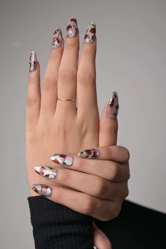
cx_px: 83
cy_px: 124
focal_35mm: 70
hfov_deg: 19.5
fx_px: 484
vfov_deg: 28.8
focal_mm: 70
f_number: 9
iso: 160
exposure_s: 1/160
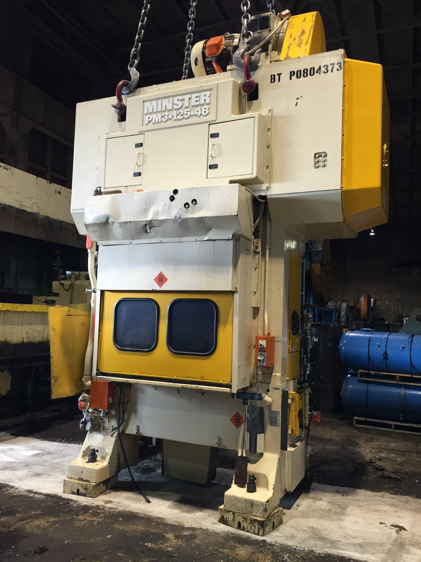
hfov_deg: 48.2
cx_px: 210
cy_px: 281
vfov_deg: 61.7
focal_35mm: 29
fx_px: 470
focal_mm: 4.15
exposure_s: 1/30
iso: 80
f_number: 2.2
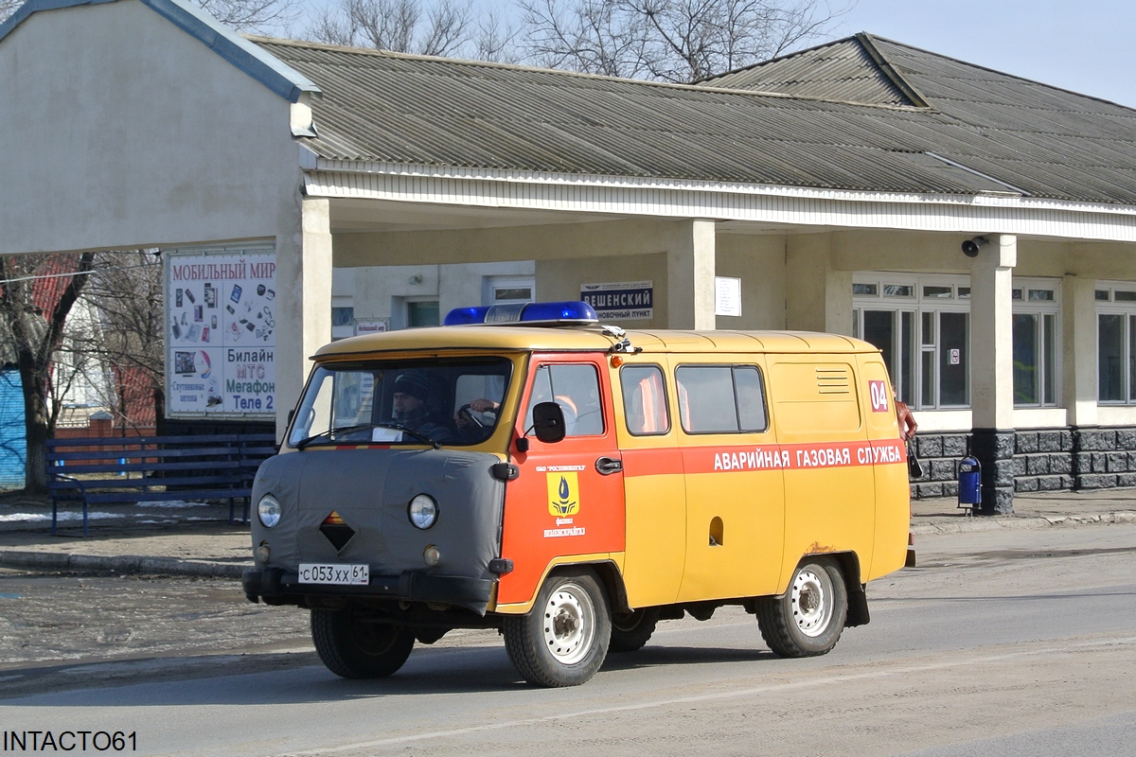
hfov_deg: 25.1
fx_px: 2556
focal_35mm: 81
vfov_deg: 16.9
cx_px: 568
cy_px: 378
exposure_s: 1/500
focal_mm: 30
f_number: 5.6
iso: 100
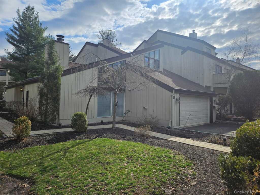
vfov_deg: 58.9
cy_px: 98
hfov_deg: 73.9
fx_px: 173
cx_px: 130
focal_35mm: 23
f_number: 1.8
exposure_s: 1/2417
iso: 25
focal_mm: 5.4
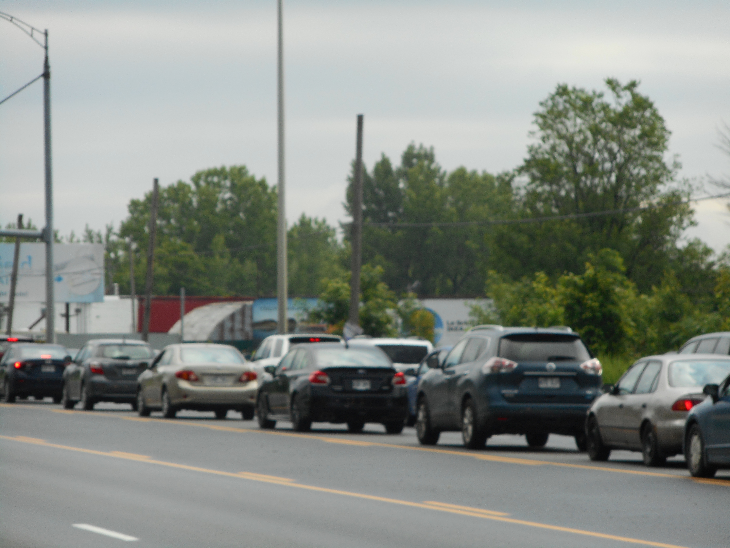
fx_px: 4218
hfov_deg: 9.9
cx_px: 365
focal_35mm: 200
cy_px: 274
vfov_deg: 7.4
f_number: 6.6
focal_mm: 36
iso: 80
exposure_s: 1/100
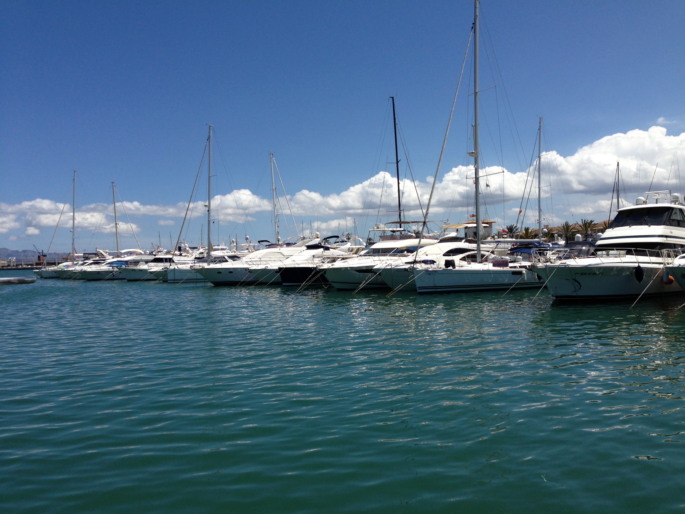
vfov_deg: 42.9
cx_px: 342
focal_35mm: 33
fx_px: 653
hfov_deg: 55.4
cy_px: 257
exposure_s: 1/2463
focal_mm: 4.13
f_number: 2.4
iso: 50
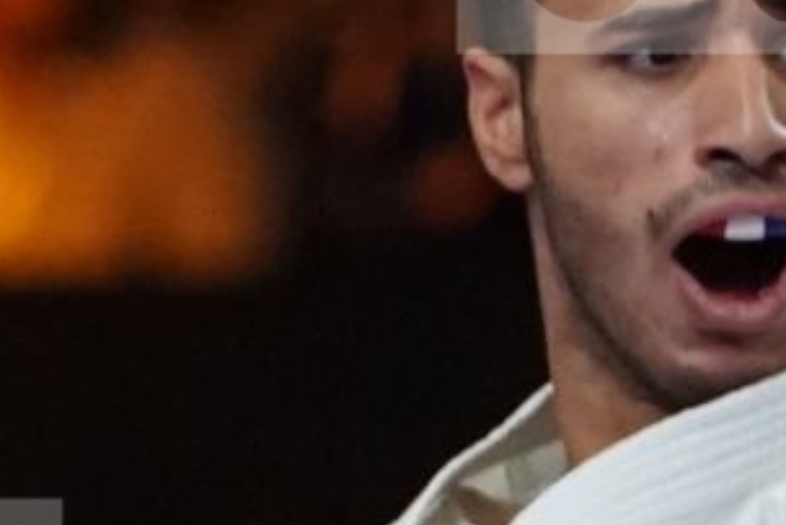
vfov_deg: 1.1
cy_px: 734
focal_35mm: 1302
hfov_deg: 1.6
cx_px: 698
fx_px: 28439
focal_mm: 147
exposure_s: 1/1000
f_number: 2.8
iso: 5000
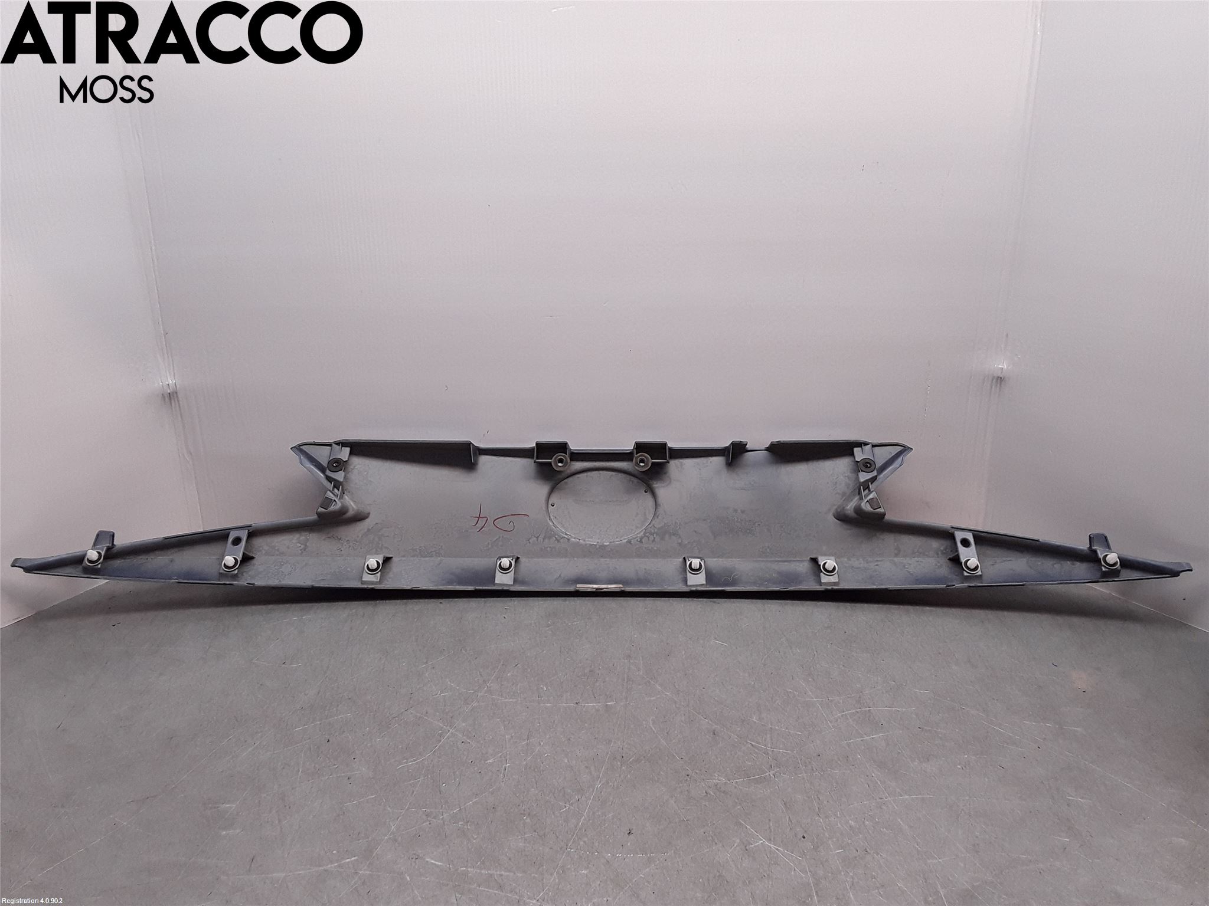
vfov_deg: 49.7
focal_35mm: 28
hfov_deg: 63.4
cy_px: 453
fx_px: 978
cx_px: 604
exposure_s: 1/100
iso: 50
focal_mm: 2.91
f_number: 1.9
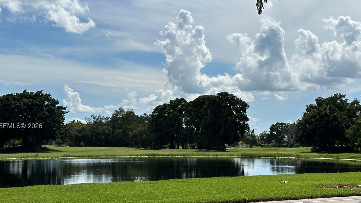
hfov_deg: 32.4
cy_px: 126
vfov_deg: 18.5
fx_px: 622
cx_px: 180
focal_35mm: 65
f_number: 1.78
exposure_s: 1/9804
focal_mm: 6.86
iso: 64
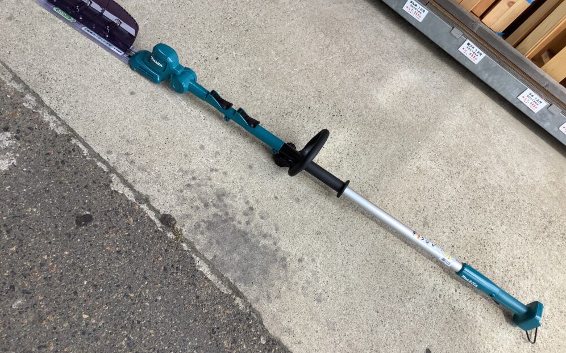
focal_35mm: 33
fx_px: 509
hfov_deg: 58.2
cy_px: 176
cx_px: 282
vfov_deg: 38.3
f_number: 2.4
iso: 25
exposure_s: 1/354
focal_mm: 3.3
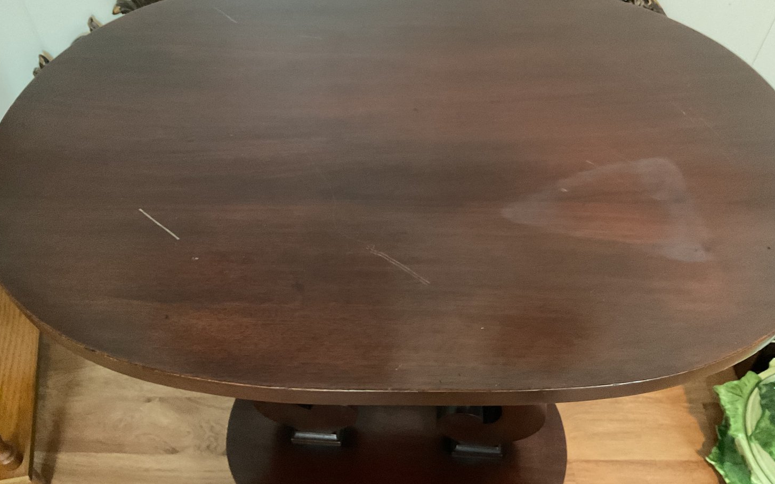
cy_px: 191
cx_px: 399
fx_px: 676
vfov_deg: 39.2
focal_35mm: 32
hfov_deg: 59.7
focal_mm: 3
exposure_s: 1/24
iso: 500
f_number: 1.8
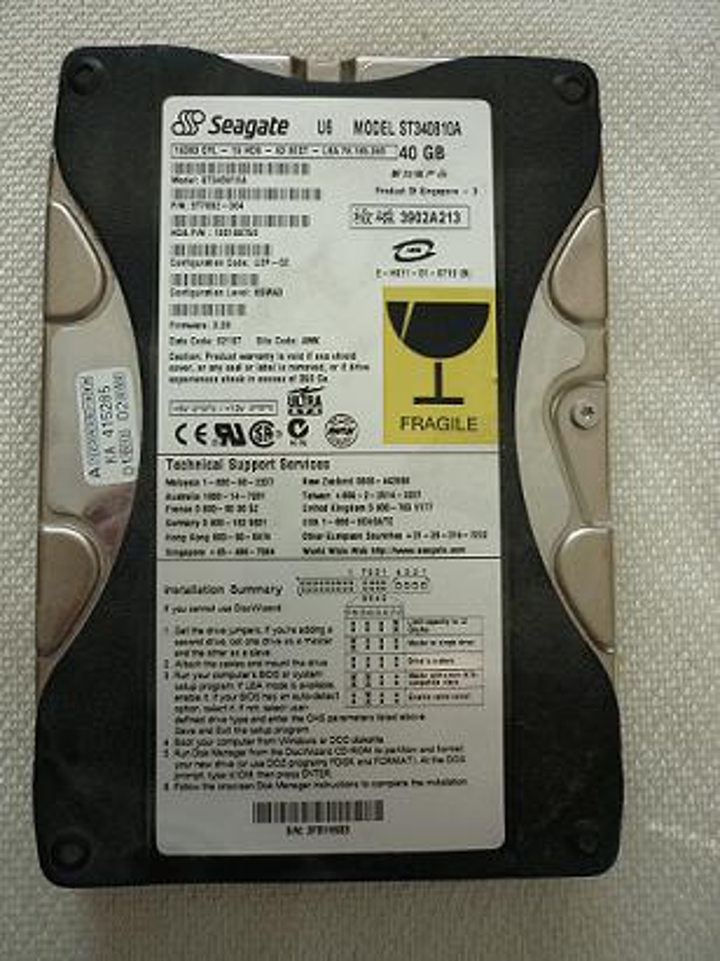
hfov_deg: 42.9
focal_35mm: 33
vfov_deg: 55.4
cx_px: 360
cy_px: 480
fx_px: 916
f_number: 2.8
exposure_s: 1/60
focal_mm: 5.5
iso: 80
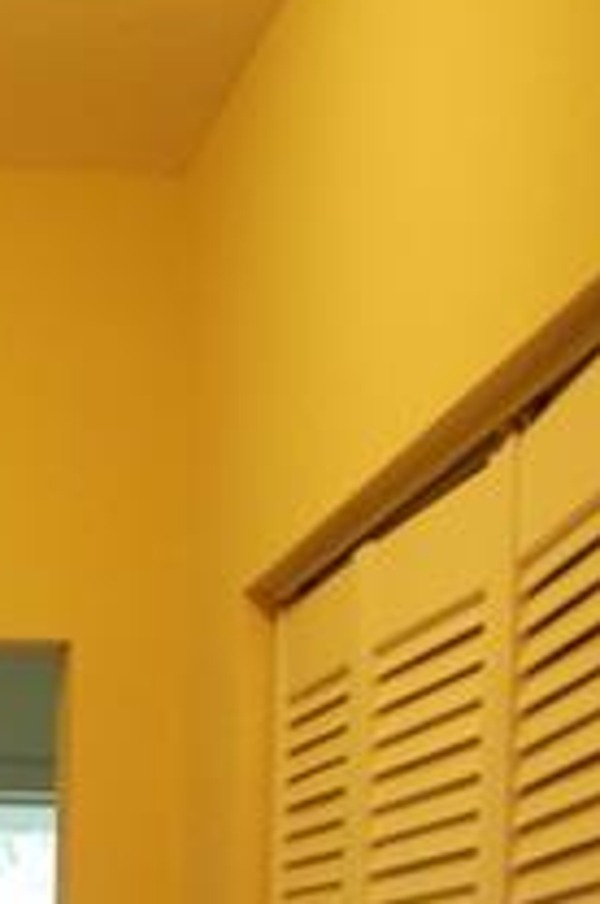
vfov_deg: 18.3
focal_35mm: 100
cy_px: 1334
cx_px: -261
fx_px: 2508
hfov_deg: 13.0
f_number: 3.5
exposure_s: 1/30
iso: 220
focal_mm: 18
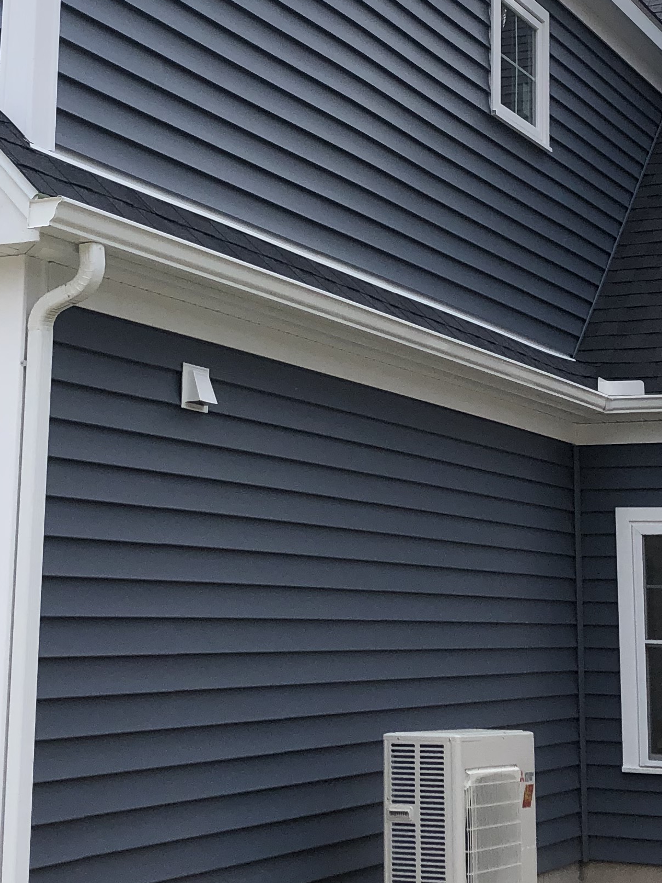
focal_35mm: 70
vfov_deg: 27.5
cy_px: 239
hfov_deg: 21.0
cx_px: 303
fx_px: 1785
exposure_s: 1/2433
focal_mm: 3.99
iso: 20
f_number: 1.8
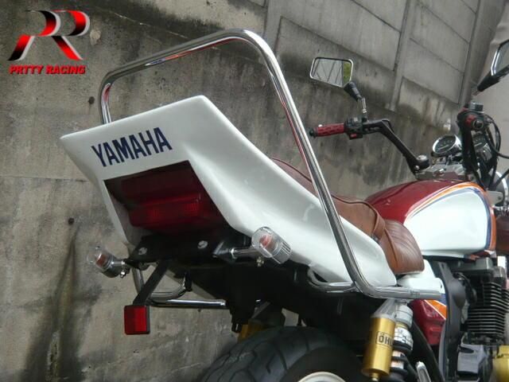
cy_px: 191
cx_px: 254
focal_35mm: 42
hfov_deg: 44.8
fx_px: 618
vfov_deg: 34.3
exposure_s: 1/250
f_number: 2.8
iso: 100
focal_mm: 4.6
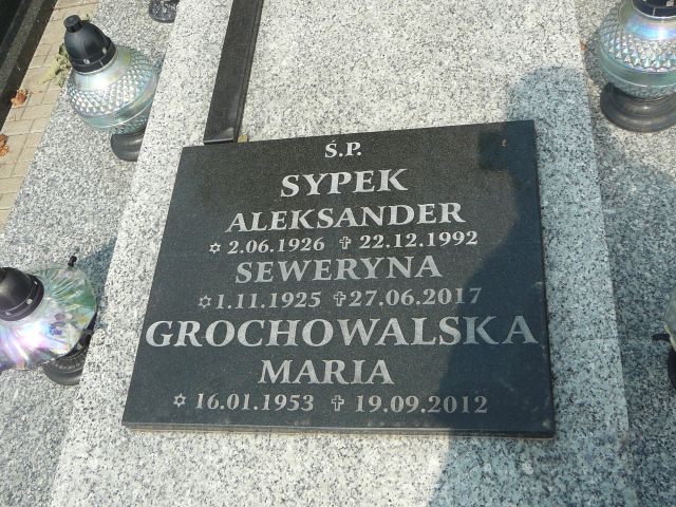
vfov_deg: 40.7
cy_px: 254
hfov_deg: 52.6
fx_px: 683
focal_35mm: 35
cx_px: 338
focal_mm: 5.2
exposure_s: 1/400
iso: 80
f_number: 5
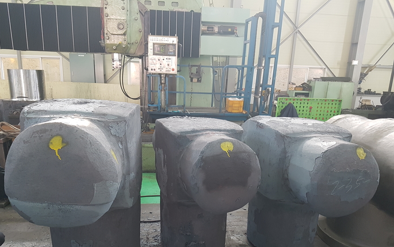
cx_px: 194
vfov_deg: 44.3
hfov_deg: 66.5
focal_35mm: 28
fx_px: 301
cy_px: 150
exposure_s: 1/60
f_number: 1.7
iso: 160
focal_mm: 4.2
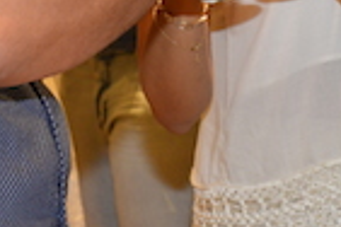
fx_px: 2141
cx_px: 237
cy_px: -199
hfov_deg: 9.1
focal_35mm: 226
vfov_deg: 6.0
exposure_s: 1/60
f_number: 5.6
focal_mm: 58
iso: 1600
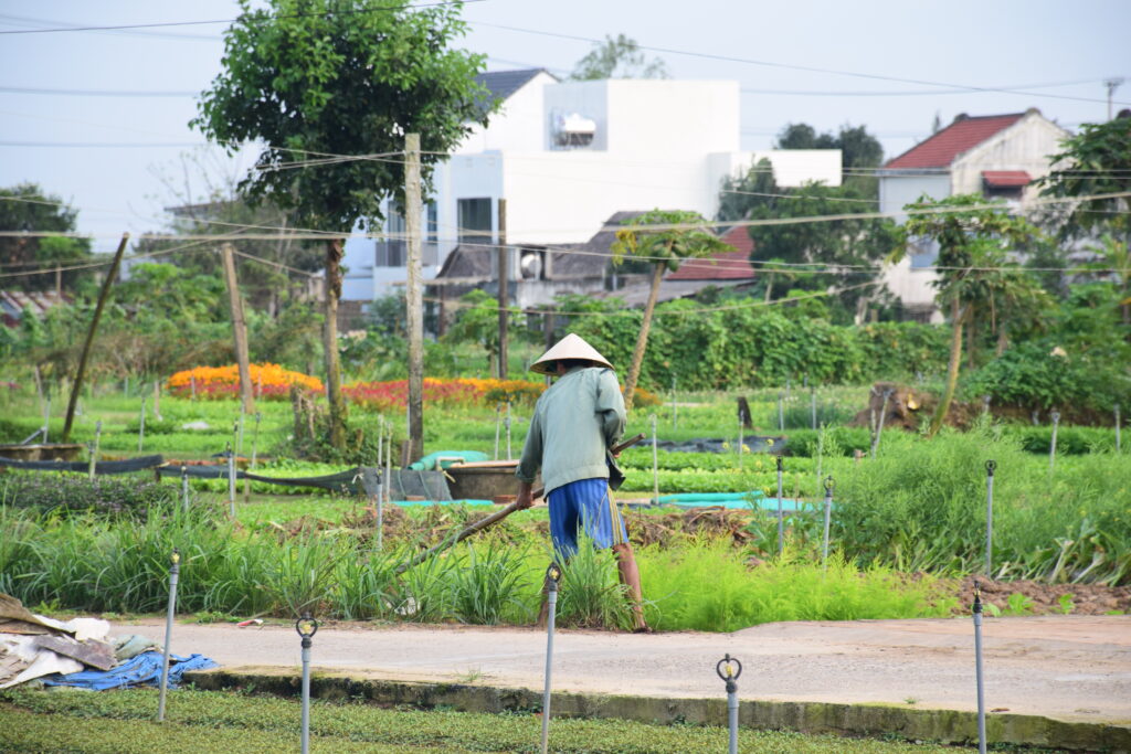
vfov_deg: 6.5
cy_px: 377
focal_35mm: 210
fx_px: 6598
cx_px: 566
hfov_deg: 9.8
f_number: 10
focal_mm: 140
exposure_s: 1/200
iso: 400
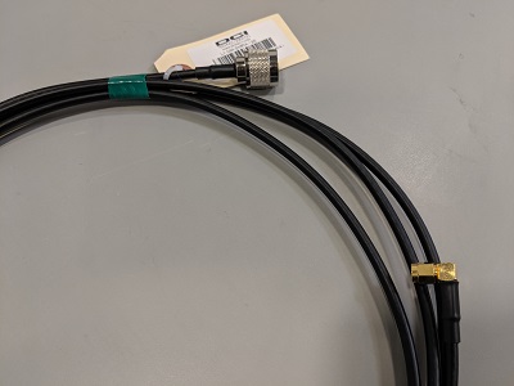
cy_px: 193
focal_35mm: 27
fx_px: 401
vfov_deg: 51.4
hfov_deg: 65.3
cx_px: 257
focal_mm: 4.44
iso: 142
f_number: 1.8
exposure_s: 1/125
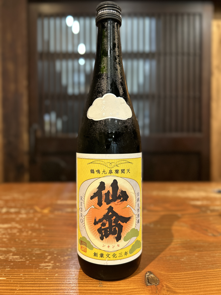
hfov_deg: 53.1
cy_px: 148
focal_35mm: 26
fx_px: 221
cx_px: 110
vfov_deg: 67.3
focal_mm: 5.7
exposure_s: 1/50
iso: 160
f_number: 1.5
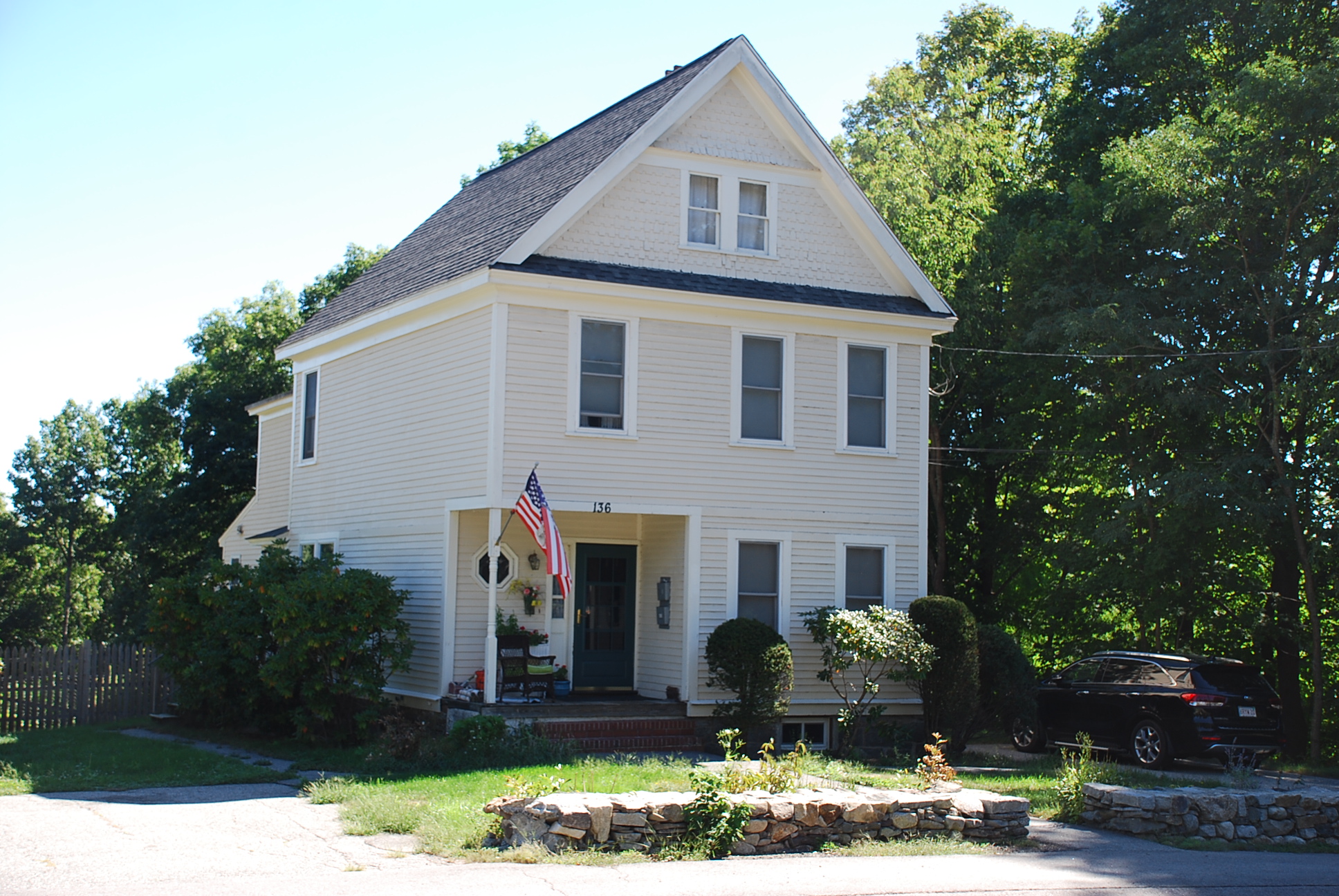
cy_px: 448
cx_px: 670
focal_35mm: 48
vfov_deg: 28.2
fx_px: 1787
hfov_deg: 41.1
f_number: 5.6
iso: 100
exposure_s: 1/125
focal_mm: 32
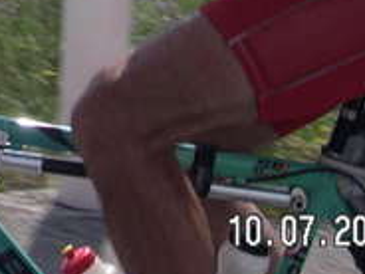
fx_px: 1307
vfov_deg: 11.5
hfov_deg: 15.3
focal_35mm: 124
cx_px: -83
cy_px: -123
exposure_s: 1/190
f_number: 6.6
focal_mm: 6
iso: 50
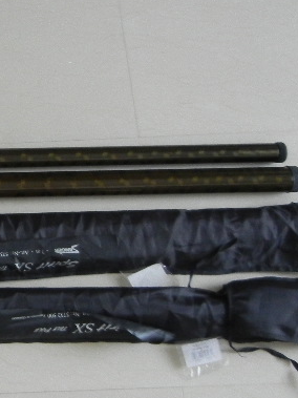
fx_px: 930
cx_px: -185
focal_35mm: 81
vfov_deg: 24.1
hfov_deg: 16.2
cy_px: 170
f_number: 3.5
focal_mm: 5.4
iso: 400
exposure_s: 1/45.8
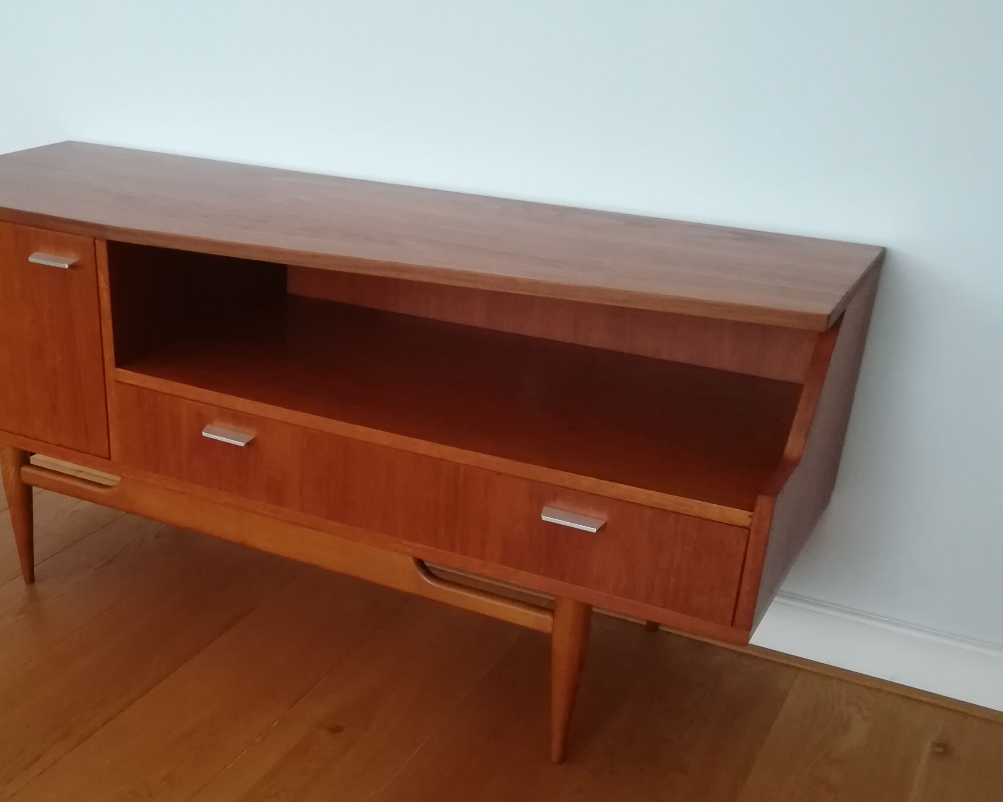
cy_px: 544
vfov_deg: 35.3
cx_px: 344
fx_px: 1247
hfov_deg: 43.3
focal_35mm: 42
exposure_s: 1/15
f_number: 2.2
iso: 500
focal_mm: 3.83
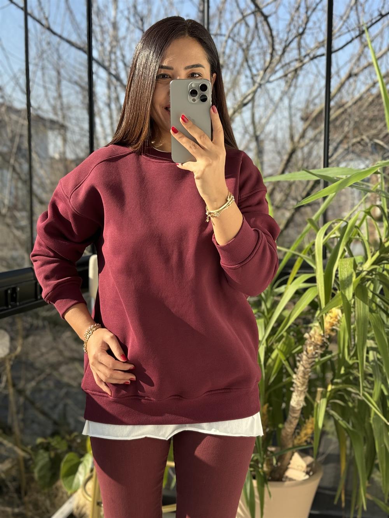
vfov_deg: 39.7
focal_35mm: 48
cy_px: 259
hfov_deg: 30.3
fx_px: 719
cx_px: 194
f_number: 1.78
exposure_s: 1/422
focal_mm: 6.76
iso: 64
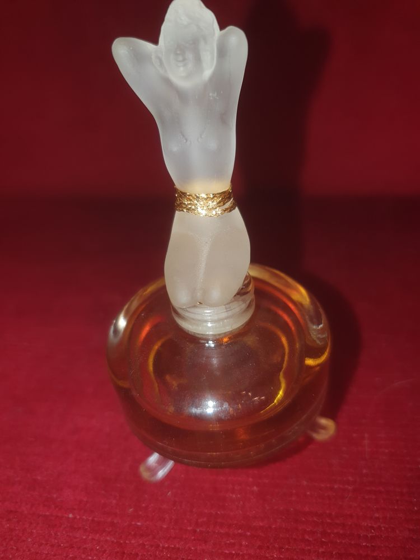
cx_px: 210
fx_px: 421
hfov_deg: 53.1
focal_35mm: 26
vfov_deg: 67.3
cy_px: 280
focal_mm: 4.32
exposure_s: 1/62
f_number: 1.5
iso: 50
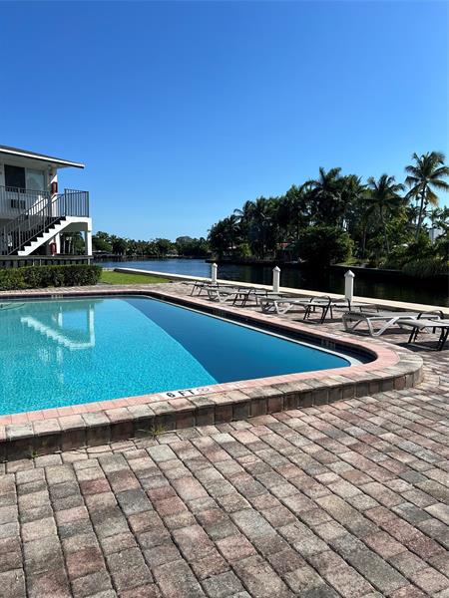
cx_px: 224
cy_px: 299
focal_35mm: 26
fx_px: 450
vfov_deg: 67.3
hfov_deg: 53.1
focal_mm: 5.7
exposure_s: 1/5587
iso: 50
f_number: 1.5
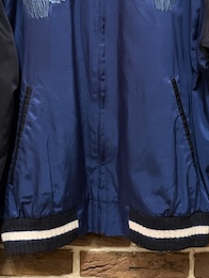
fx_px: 394
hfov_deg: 29.7
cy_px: 43
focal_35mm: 49
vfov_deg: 37.1
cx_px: 103
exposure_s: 1/30
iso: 800
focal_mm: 6.76
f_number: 1.78
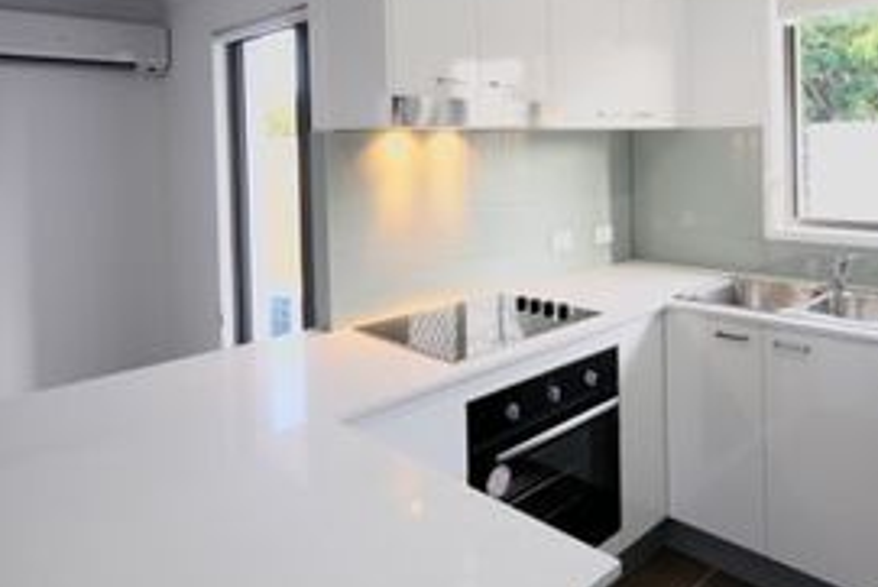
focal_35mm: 26
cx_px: 603
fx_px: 634
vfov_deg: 47.8
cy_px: 148
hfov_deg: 67.0
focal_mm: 10
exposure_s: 1/10
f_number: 8
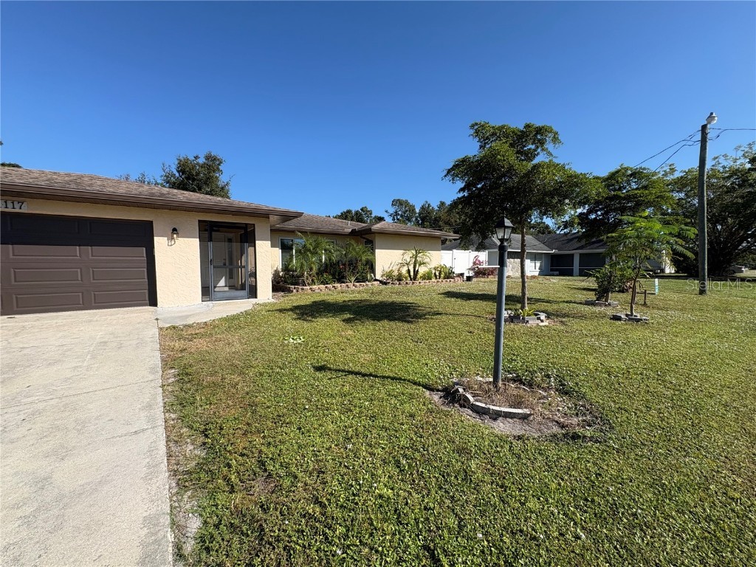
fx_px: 306
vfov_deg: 85.7
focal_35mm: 14
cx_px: 378
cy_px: 284
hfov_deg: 102.1
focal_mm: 2.22
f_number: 2.2
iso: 50
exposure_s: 1/1709
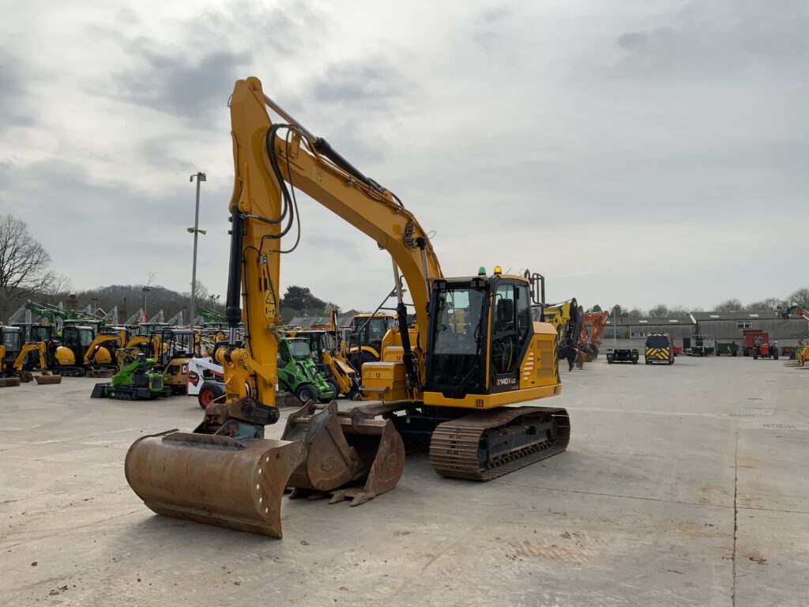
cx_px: 404
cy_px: 304
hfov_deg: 61.7
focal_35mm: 29
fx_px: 678
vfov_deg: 48.2
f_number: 1.8
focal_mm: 3
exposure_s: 1/1311
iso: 16
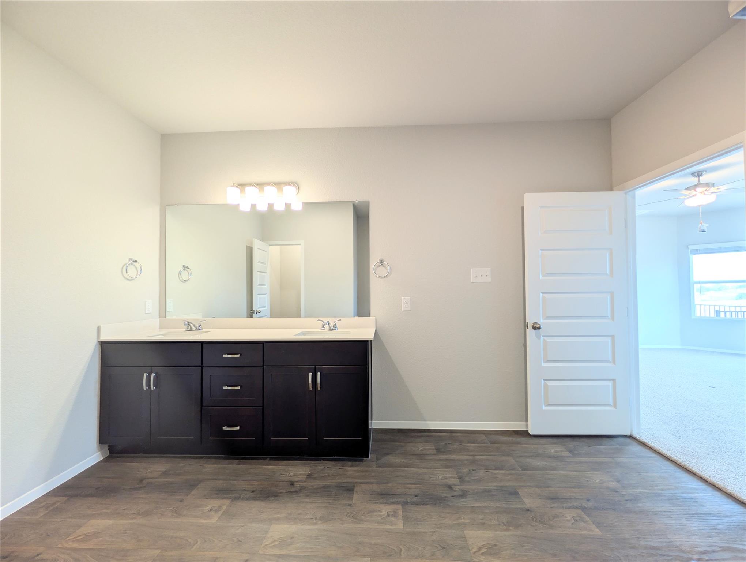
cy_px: 281
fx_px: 259
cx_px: 373
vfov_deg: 94.6
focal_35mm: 12
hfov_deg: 110.5
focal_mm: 2.02
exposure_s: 1/120
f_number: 1.7
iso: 102
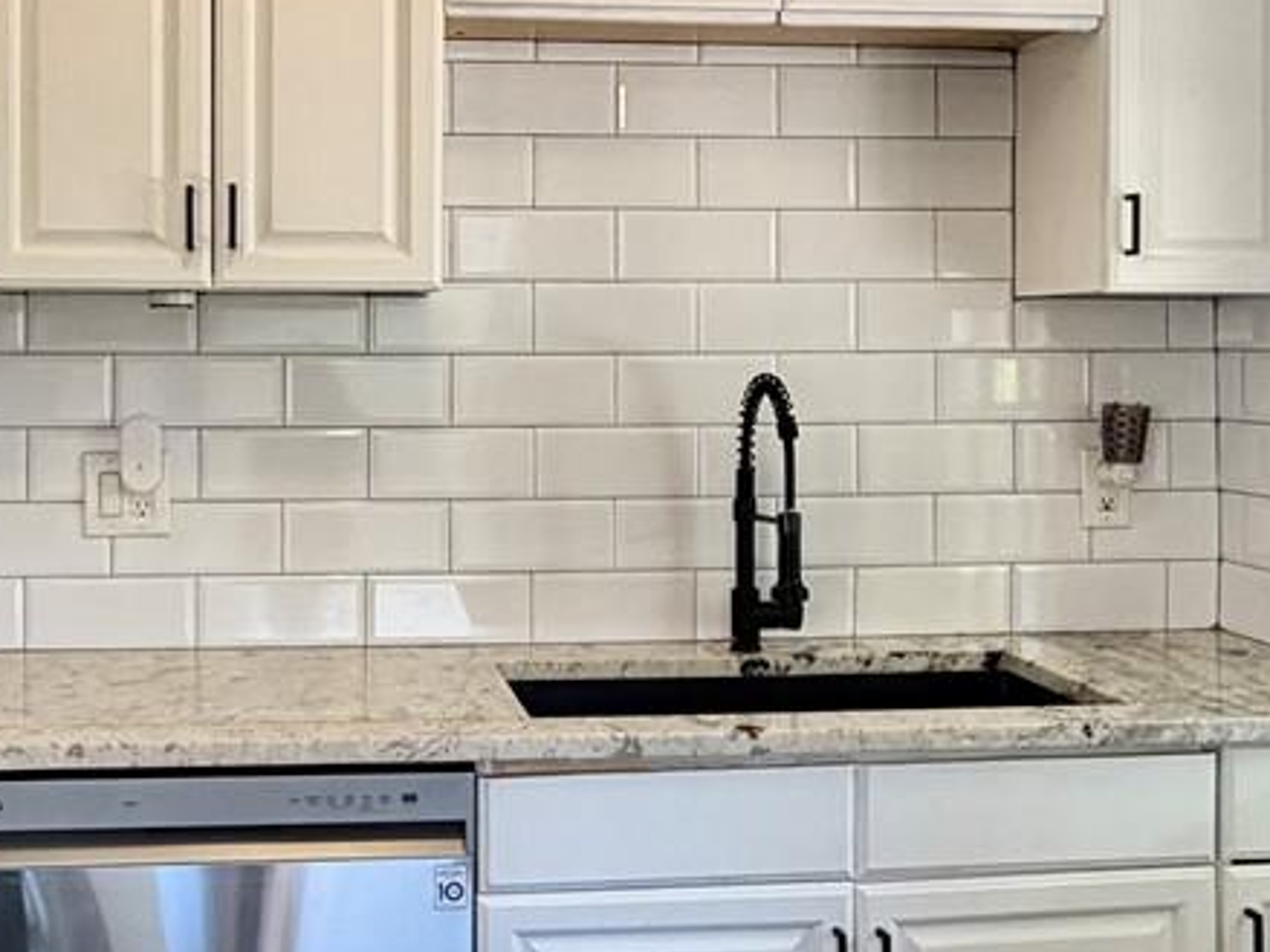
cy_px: 359
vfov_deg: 28.4
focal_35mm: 51
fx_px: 1871
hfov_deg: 37.2
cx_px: 466
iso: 200
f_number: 2.2
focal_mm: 2.22
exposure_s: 1/60
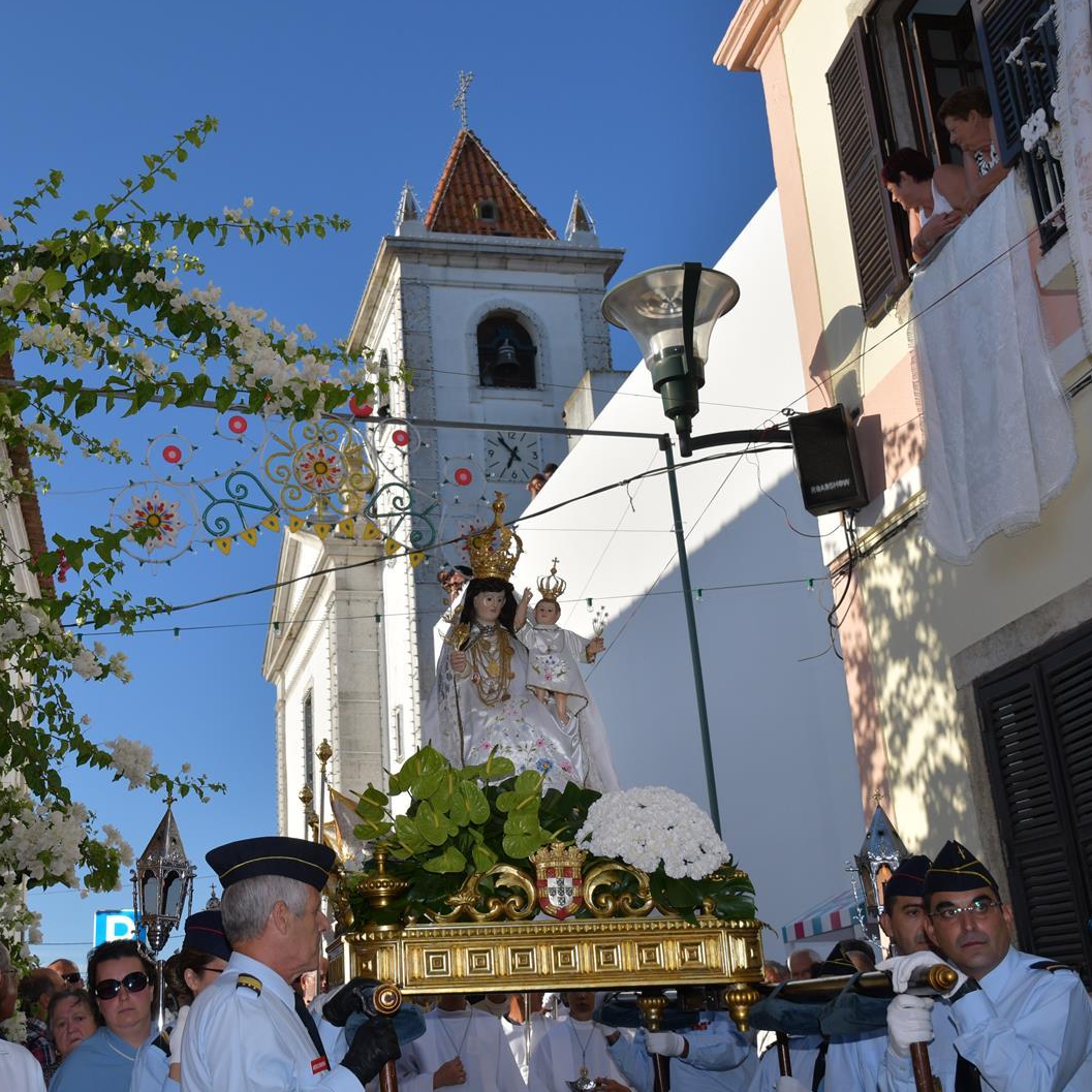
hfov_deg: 38.7
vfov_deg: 39.2
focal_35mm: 43
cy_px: 544
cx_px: 365
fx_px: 1535
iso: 250
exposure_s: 1/3200
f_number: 4.5
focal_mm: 22
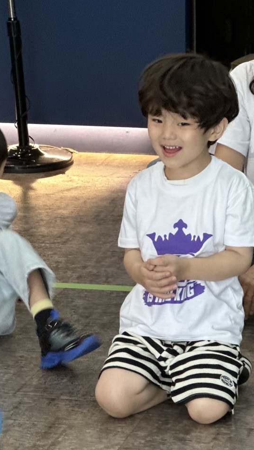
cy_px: 226
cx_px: 132
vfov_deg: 18.9
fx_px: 1352
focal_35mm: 113
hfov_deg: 10.7
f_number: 2.8
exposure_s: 1/40
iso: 200
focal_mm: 9
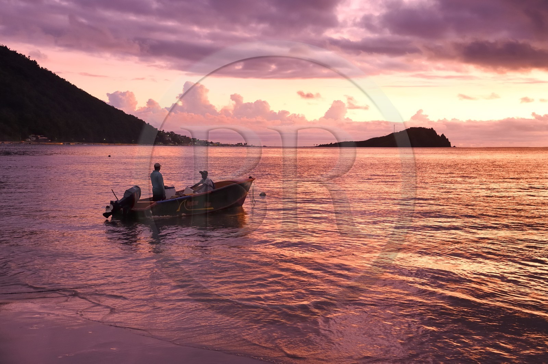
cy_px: 182
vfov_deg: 29.2
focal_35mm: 46
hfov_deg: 42.8
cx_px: 274
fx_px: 700
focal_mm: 46
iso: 1250
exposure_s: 1/25
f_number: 5.6
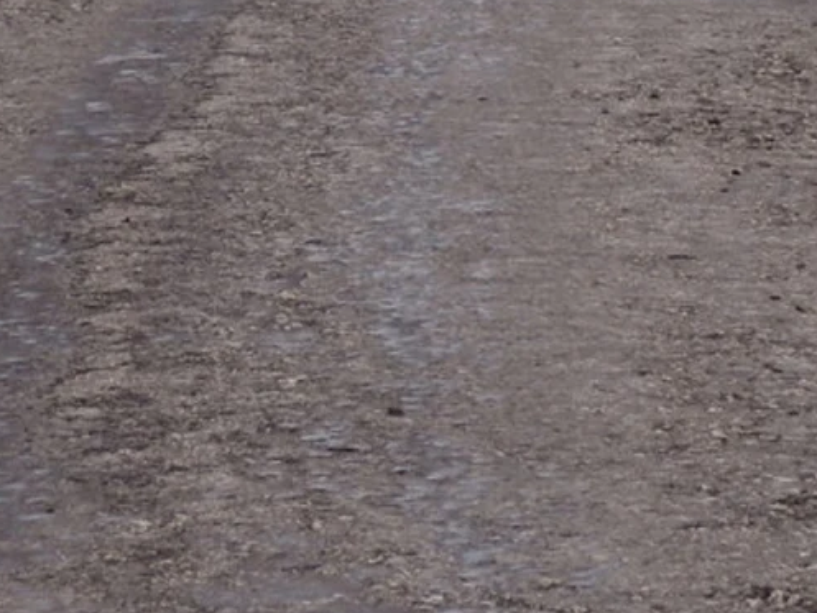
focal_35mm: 304
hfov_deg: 6.5
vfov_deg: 4.9
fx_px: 7177
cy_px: -212
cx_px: 293
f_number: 5.6
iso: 160
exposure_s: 1/170
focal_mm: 18.8
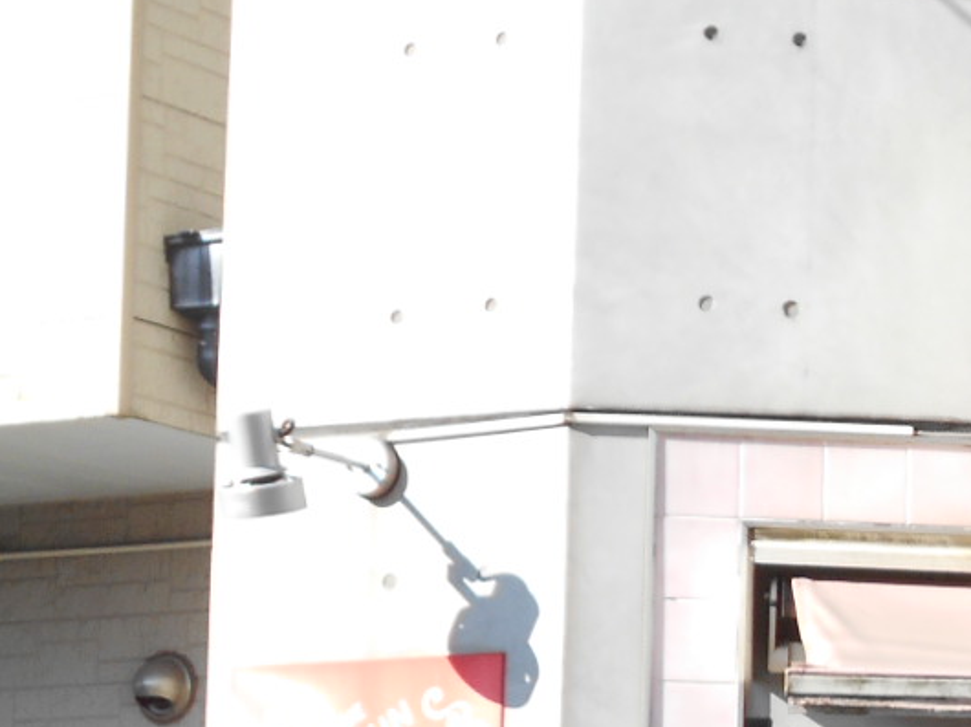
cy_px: 987
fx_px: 4234
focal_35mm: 151
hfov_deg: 12.4
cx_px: 1462
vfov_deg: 9.6
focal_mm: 8.8
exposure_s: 1/250
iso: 80
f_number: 4.5
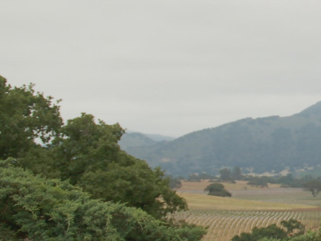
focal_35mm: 156
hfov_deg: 11.9
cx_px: 526
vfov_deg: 9.5
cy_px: 82
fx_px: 1446
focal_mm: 32
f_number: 6.3
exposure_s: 1/500
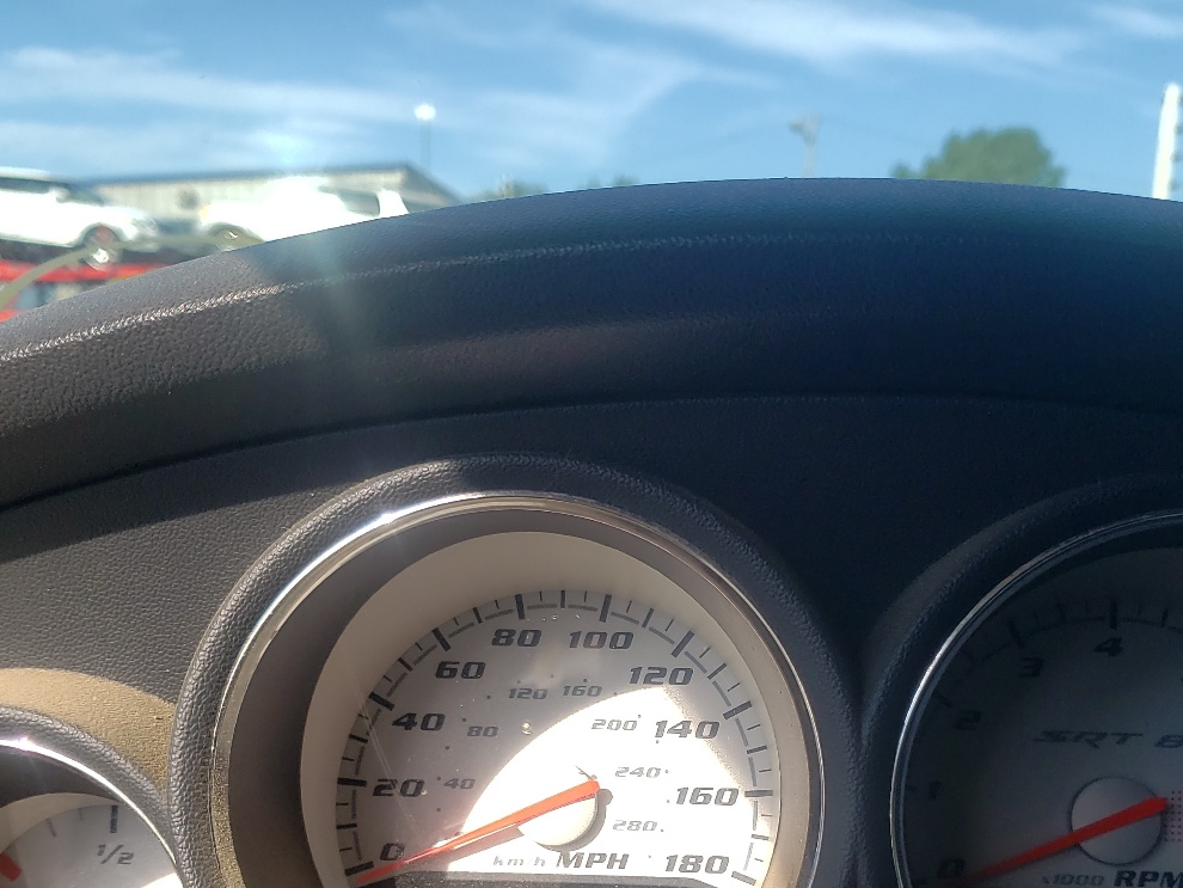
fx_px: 1436
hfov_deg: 44.5
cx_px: 710
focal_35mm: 42
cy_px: 715
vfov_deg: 33.3
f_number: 1.5
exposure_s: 1/1250
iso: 50
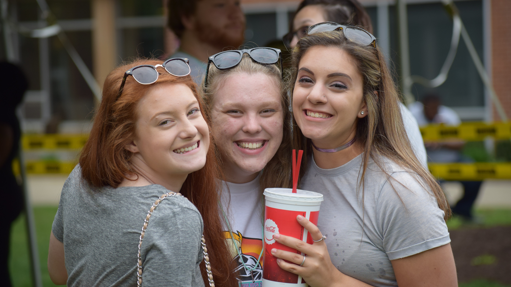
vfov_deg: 5.9
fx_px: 2778
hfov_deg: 10.5
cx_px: 256
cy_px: 154
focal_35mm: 205
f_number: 4.8
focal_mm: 130
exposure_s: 1/320
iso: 400
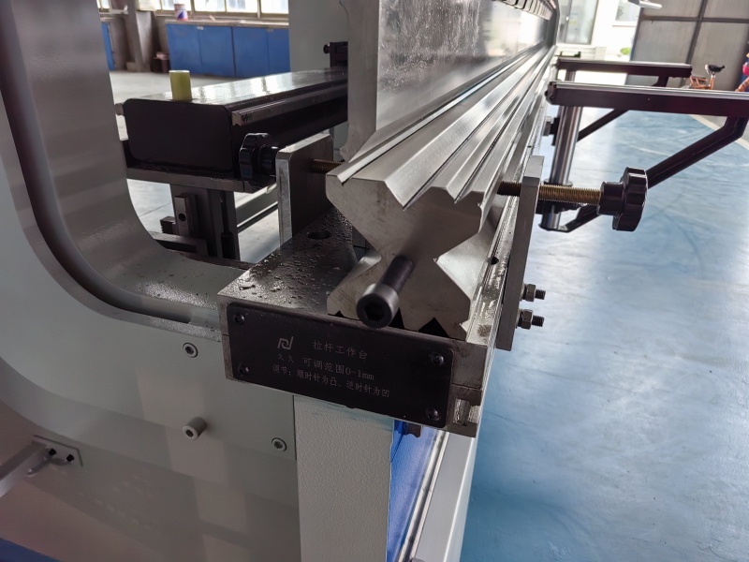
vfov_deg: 58.9
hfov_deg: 73.9
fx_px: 498
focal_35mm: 23
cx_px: 374
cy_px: 281
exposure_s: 1/40
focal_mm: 5.52
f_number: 1.9
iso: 80
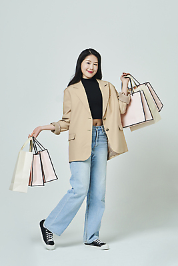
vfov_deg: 28.8
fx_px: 519
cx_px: 89
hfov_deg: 19.5
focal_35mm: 70
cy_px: 133
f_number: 11
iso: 100
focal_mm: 70
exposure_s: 1/125
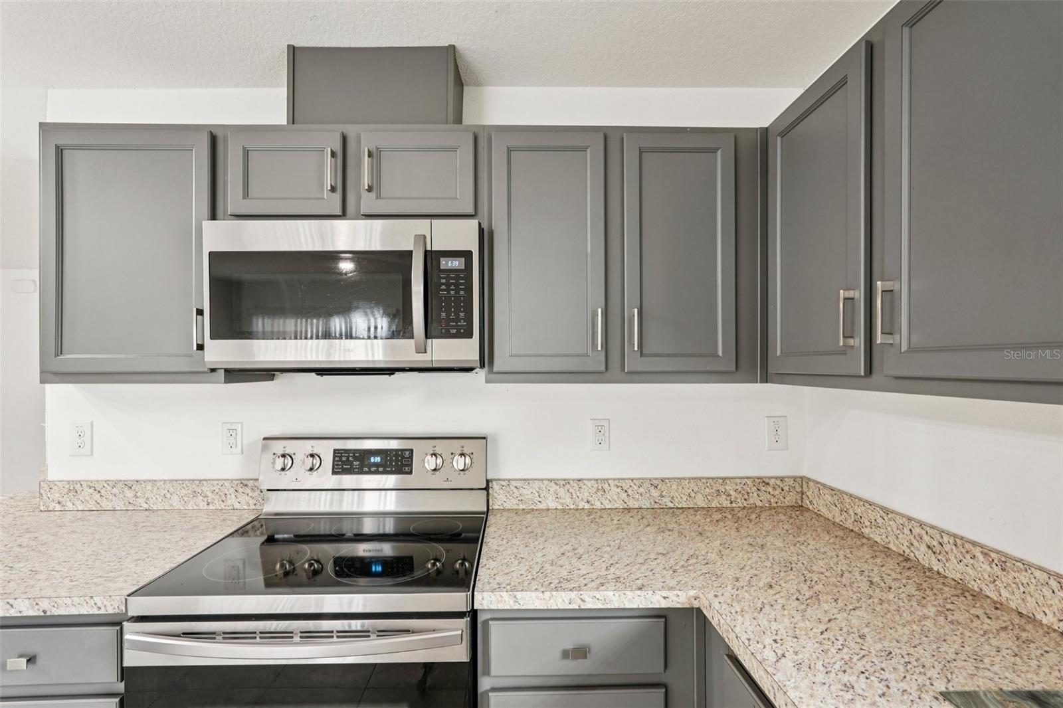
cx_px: 532
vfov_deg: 73.7
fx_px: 472
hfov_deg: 96.7
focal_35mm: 16
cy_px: 354
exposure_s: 1/6
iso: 400
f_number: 8
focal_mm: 16
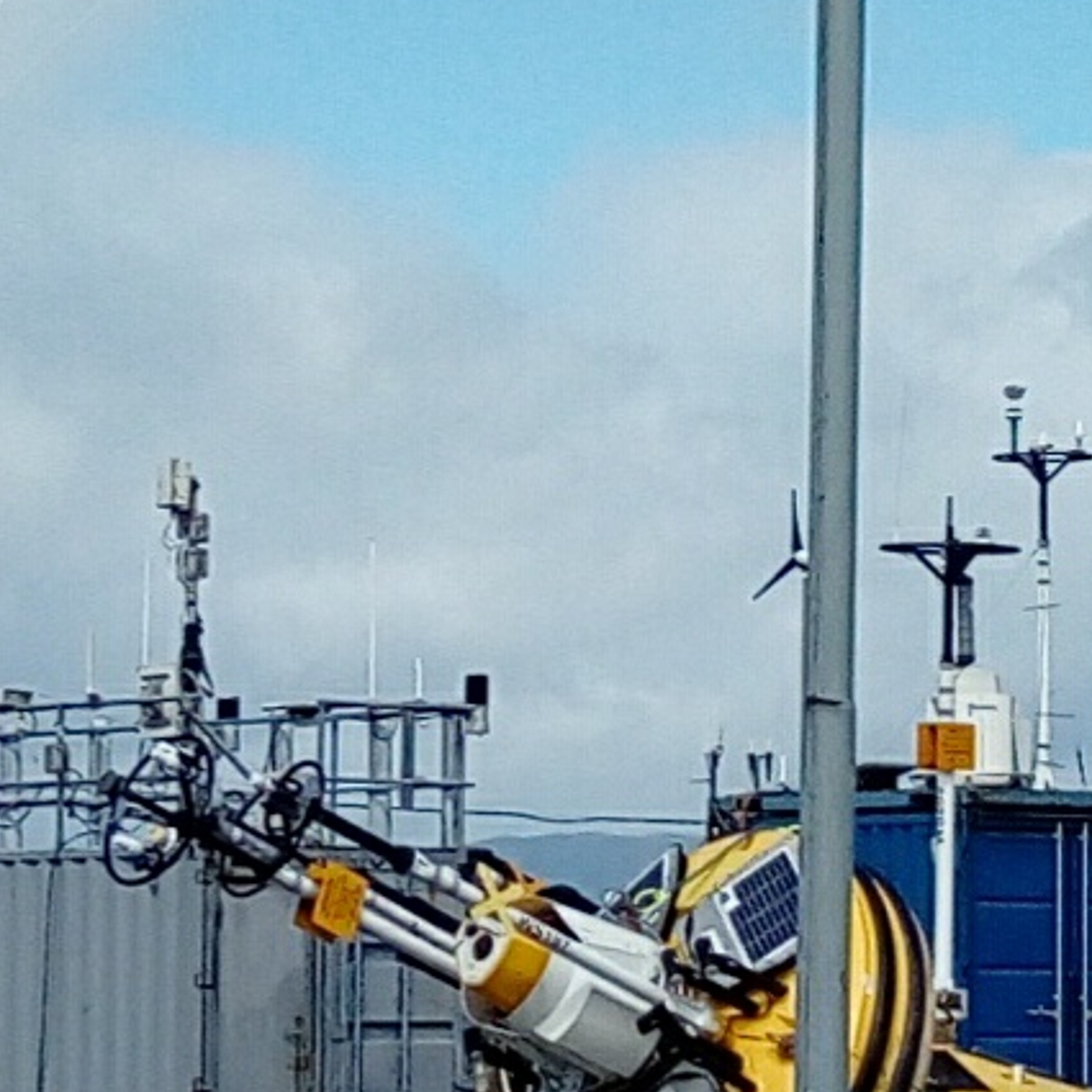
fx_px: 2106
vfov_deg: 28.0
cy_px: 976
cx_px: 874
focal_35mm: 59
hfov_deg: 28.5
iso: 121
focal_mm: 3.5
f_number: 2
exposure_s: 1/3247
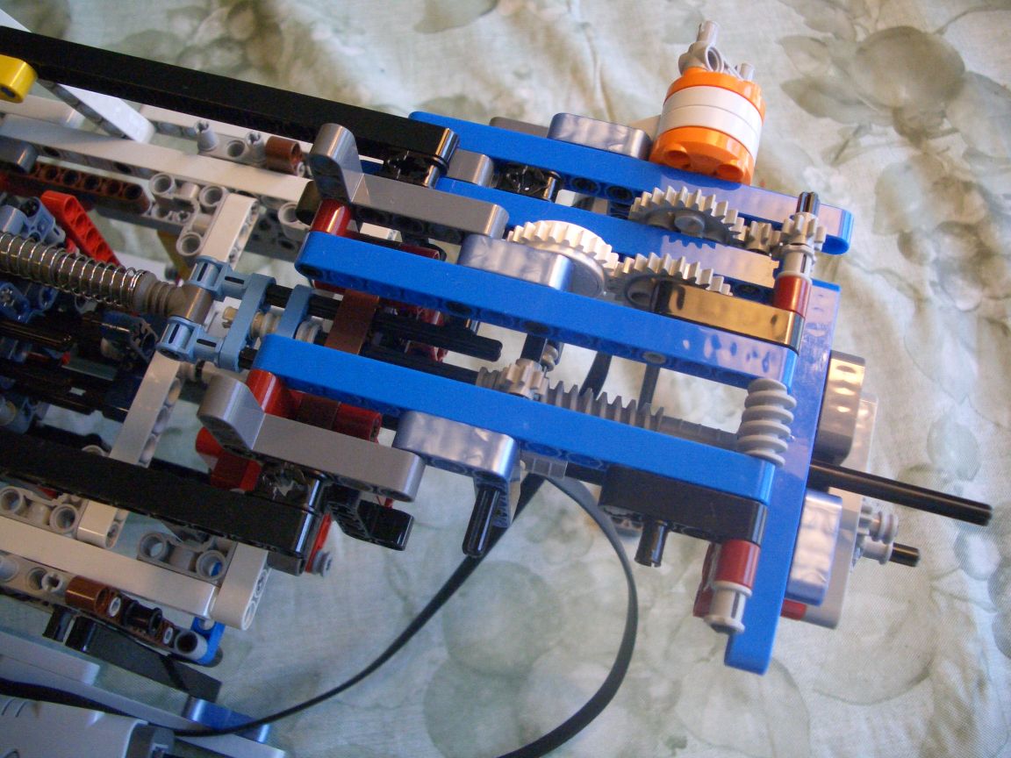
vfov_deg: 40.7
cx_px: 506
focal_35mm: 35
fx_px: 1022
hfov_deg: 52.6
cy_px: 379
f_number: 2.6
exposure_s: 1/80
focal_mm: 5.8
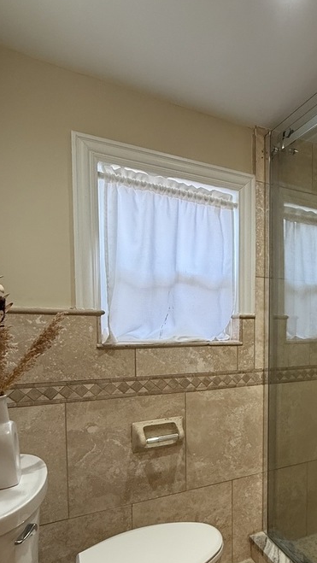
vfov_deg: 72.9
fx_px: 373
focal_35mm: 25
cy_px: 349
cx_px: 295
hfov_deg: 41.7
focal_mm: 2.22
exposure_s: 1/120
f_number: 2.2
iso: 200
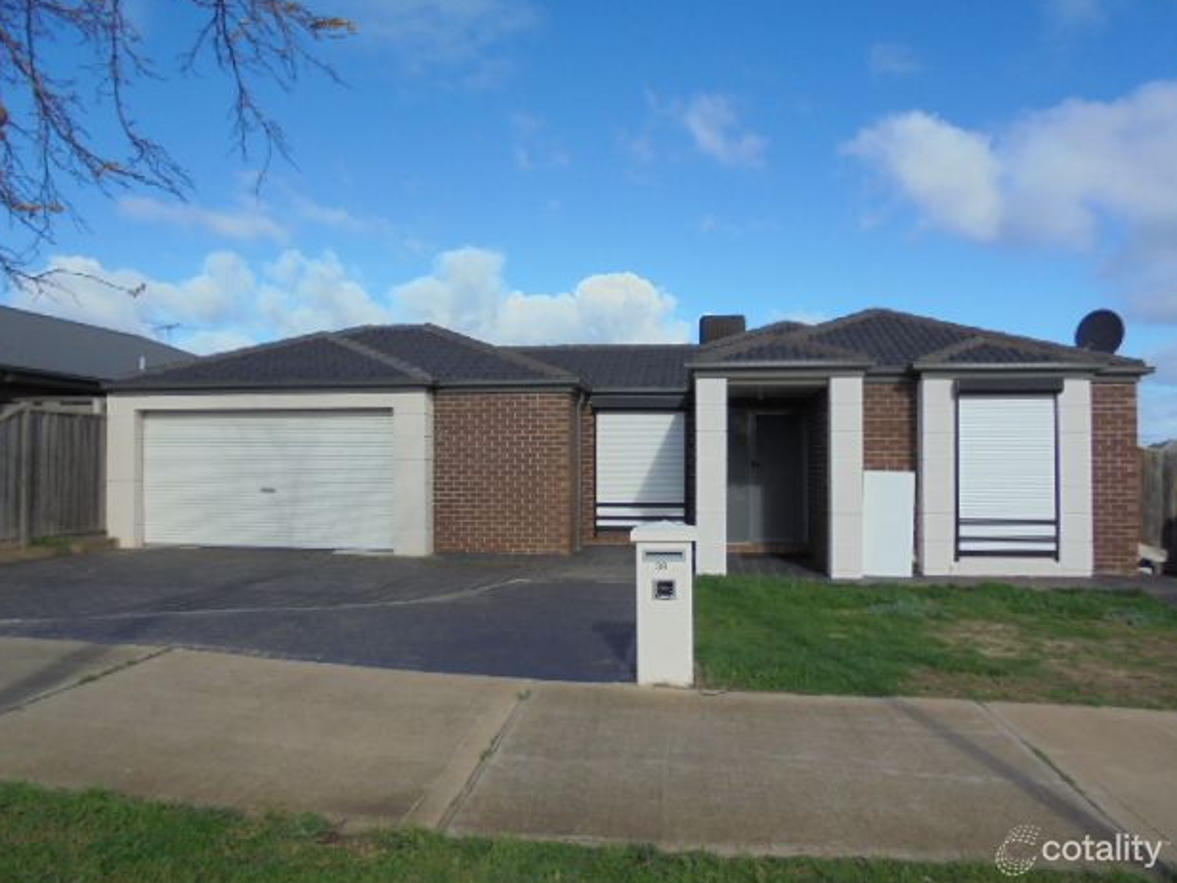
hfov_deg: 65.3
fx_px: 918
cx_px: 592
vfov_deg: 51.4
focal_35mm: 27
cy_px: 445
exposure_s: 1/125
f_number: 11.5
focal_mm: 4.6
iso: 100
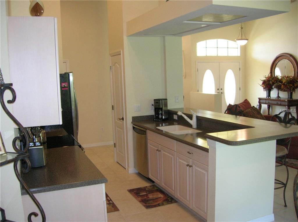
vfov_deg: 41.7
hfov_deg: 54.0
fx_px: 292
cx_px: 149
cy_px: 111
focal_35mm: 34
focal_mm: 5.7
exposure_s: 1/28
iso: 139
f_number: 2.9
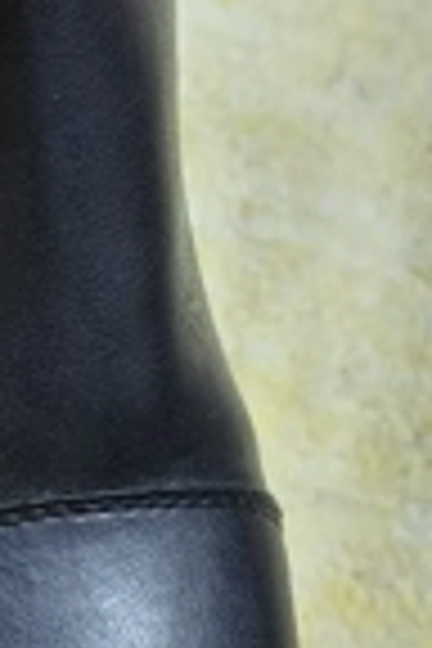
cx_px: 54
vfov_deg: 28.0
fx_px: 1296
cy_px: 396
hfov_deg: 18.6
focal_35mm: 72
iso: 250
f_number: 1.8
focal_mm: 4.69
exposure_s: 1/50.3
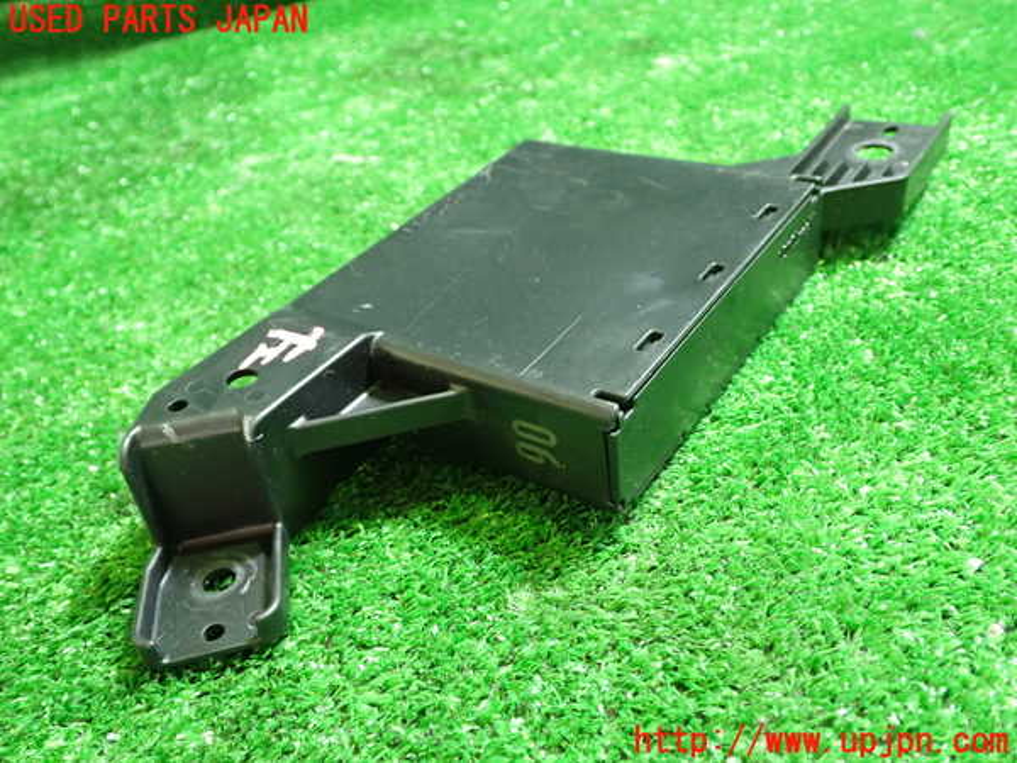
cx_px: 508
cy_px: 382
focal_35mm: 32
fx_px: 940
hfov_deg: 56.8
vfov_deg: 44.2
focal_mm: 5.79
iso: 640
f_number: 2.4
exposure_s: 1/30
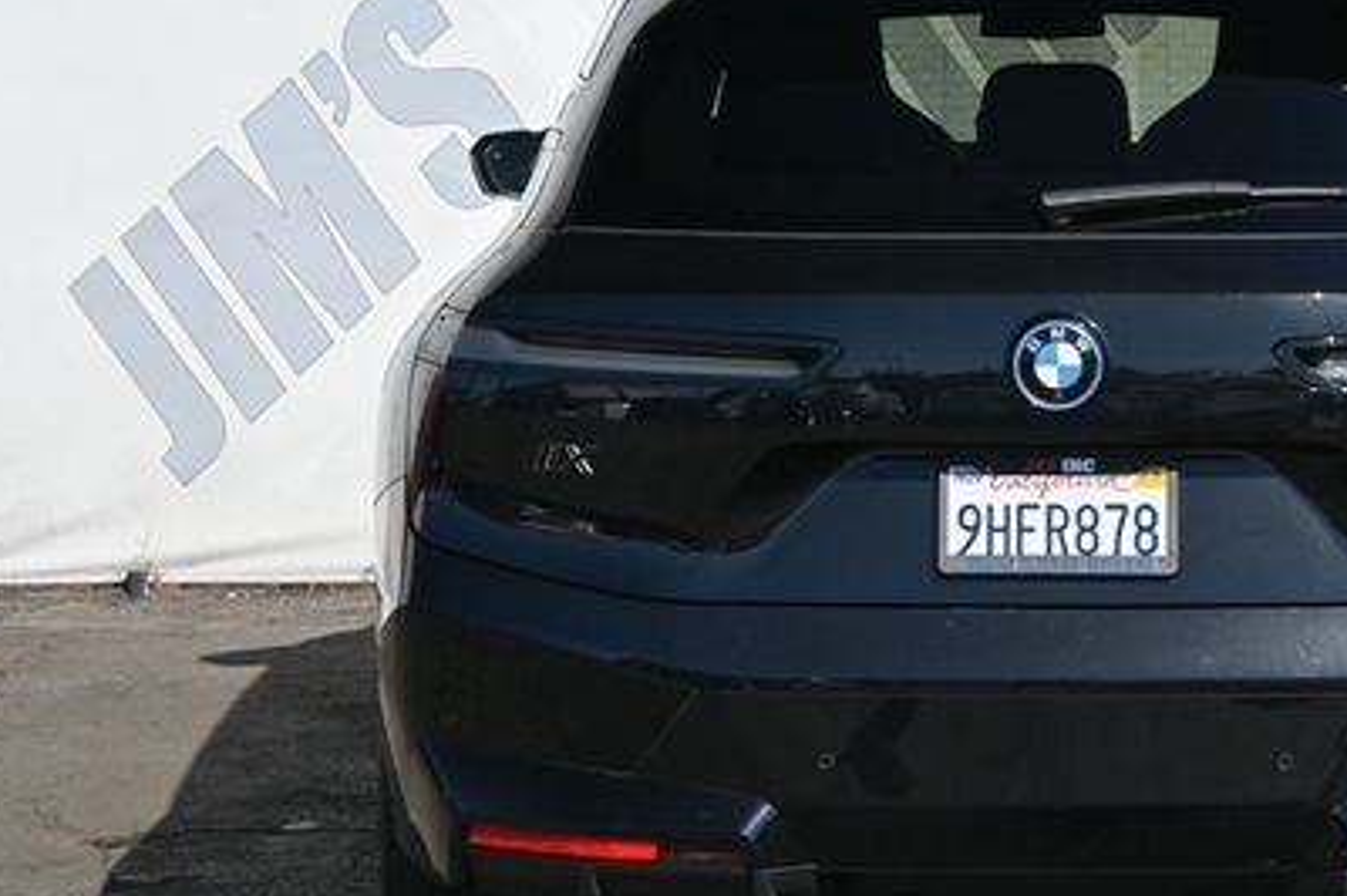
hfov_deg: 17.0
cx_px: 1054
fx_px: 4486
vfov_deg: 11.4
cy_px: 414
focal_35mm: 120
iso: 100
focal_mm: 50
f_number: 6.3
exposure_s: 1/320
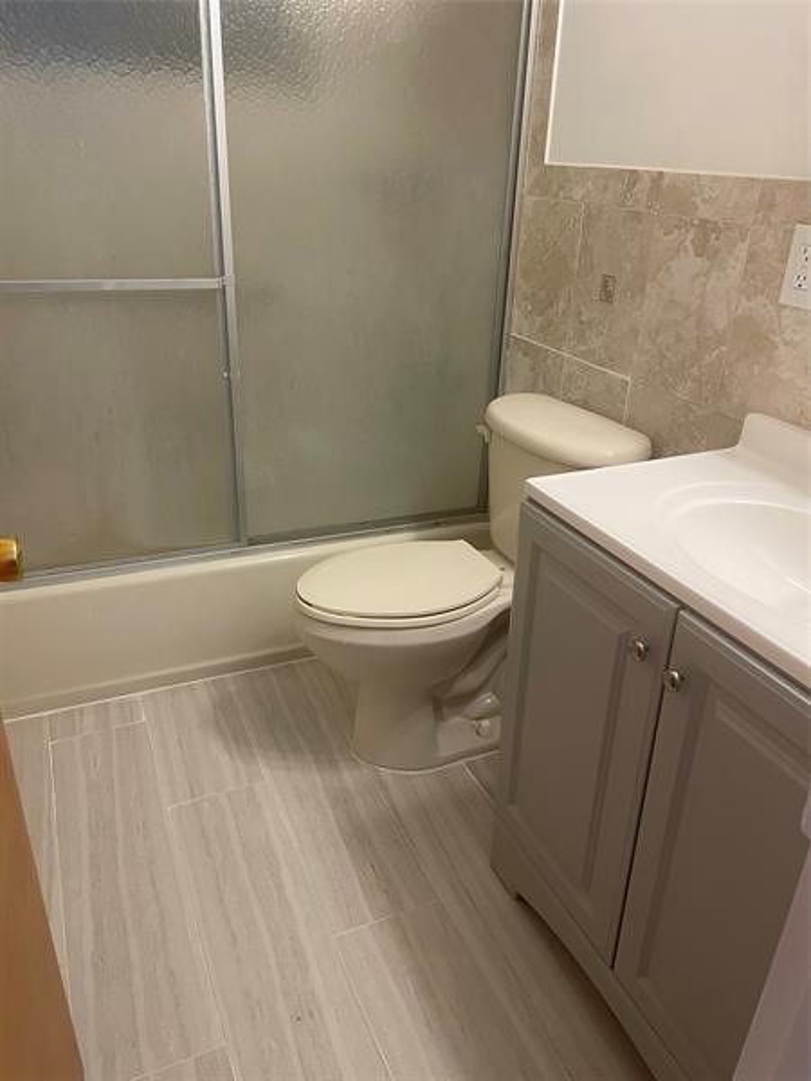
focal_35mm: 26
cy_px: 540
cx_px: 406
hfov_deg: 53.1
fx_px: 812
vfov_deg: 67.3
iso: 160
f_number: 1.6
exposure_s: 1/60
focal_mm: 4.2
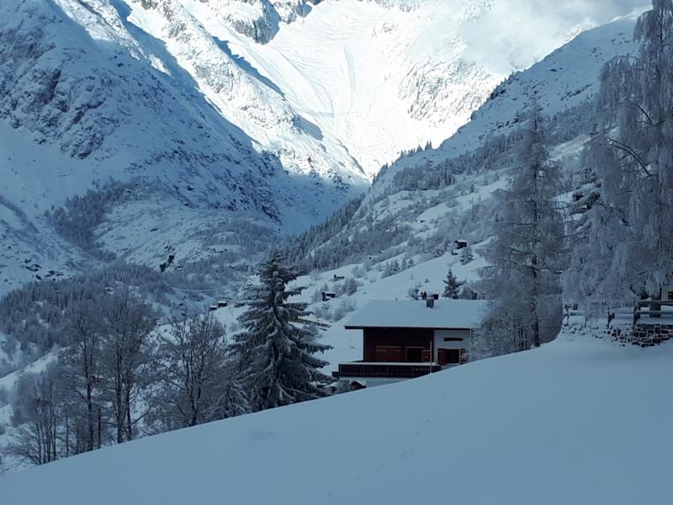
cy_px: 252
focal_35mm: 27
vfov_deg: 51.4
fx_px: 525
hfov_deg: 65.3
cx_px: 336
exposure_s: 1/2398
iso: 40
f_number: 1.9
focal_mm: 3.6
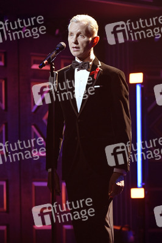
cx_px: 81
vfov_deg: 10.3
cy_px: 122
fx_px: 1352
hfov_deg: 6.9
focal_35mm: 200
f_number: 5.6
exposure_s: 1/200
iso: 3200
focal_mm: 200
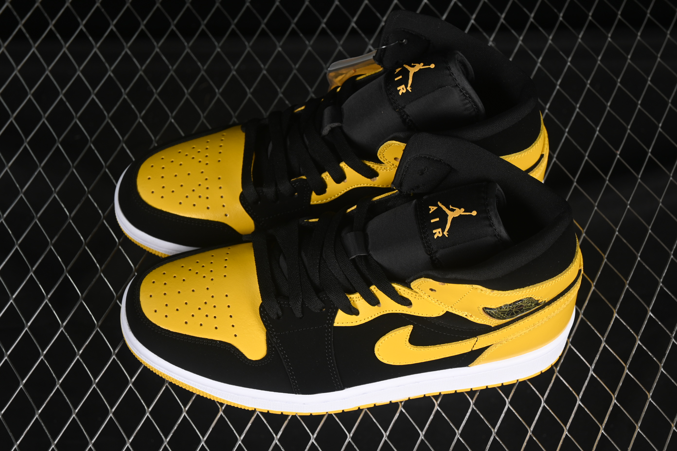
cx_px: 338
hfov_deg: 27.0
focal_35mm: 75
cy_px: 226
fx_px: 1410
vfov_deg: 18.2
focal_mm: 50
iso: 160
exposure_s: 1/60
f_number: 6.3
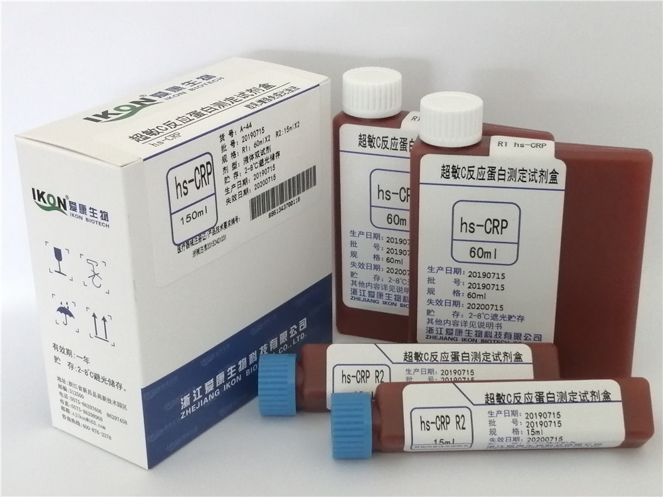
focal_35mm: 60
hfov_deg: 32.2
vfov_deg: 24.4
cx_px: 332
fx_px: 1149
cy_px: 248
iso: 200
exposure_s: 1/30
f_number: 1.8
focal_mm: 3.64
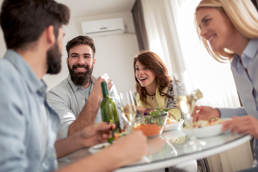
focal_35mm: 35
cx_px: 129
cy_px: 86
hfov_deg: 54.4
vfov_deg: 37.9
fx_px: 251
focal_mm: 35
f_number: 1.6
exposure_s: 1/160
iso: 200
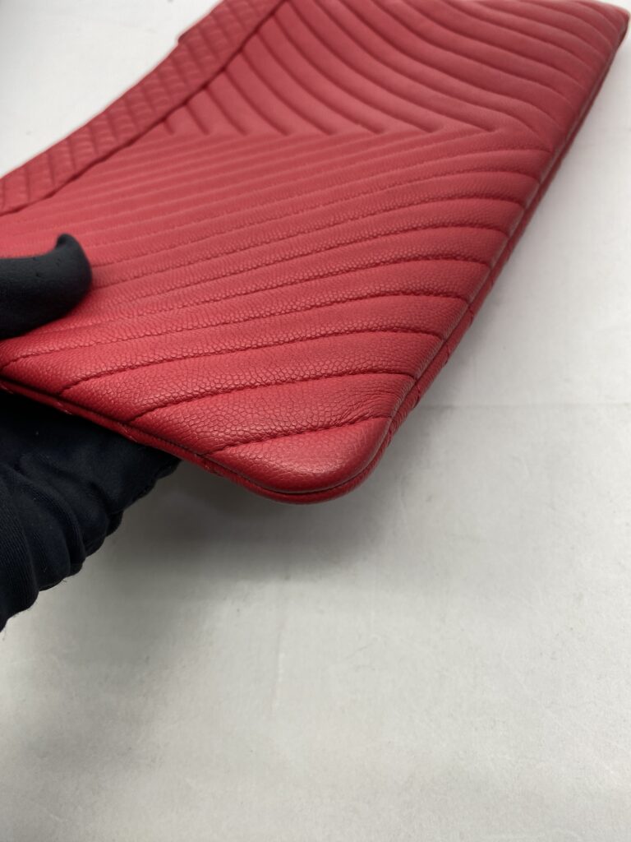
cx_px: 316
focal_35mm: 25
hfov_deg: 54.9
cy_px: 421
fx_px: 608
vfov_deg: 69.4
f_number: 1.8
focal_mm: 4.25
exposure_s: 1/100
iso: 40
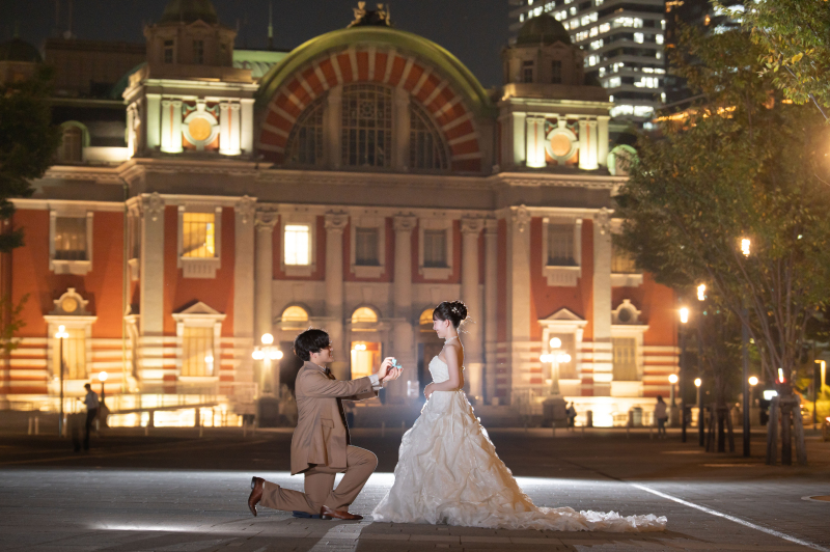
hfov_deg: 21.5
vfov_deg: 14.4
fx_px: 2188
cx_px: 415
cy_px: 276
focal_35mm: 95
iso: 1600
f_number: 4
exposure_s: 1/80
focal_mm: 95
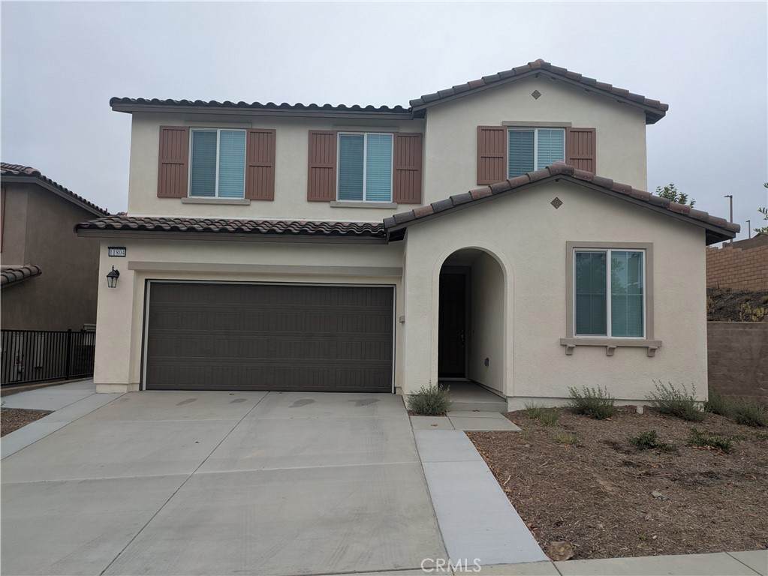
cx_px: 384
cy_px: 288
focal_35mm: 25
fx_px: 555
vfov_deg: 54.9
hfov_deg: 69.4
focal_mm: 5.43
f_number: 1.89
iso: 46
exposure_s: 1/670
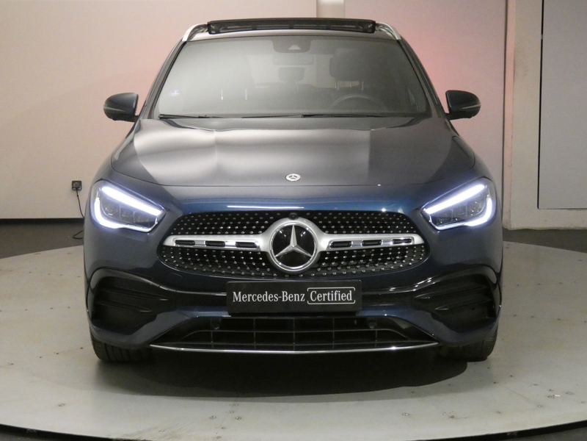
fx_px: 1068
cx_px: 294
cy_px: 220
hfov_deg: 30.7
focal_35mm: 63
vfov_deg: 23.3
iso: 1600
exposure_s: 1/50
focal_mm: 11.3
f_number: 4.2
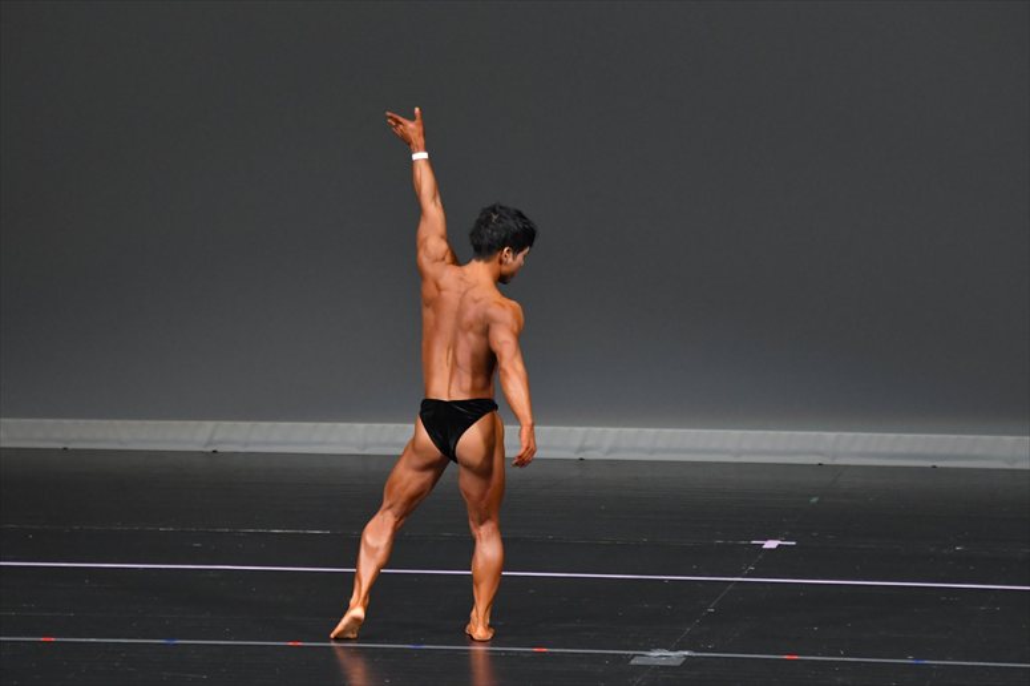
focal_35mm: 285
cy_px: 343
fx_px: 8150
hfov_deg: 7.2
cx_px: 515
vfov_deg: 4.8
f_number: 5.6
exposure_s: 1/400
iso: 4000
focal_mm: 190
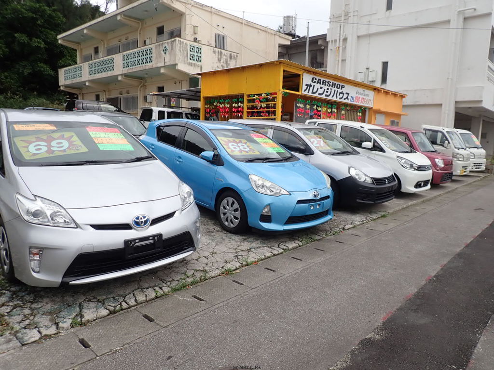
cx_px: 247
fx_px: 357
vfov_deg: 54.9
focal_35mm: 25
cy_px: 185
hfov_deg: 69.4
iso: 100
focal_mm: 4.5
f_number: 2.8
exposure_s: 1/500
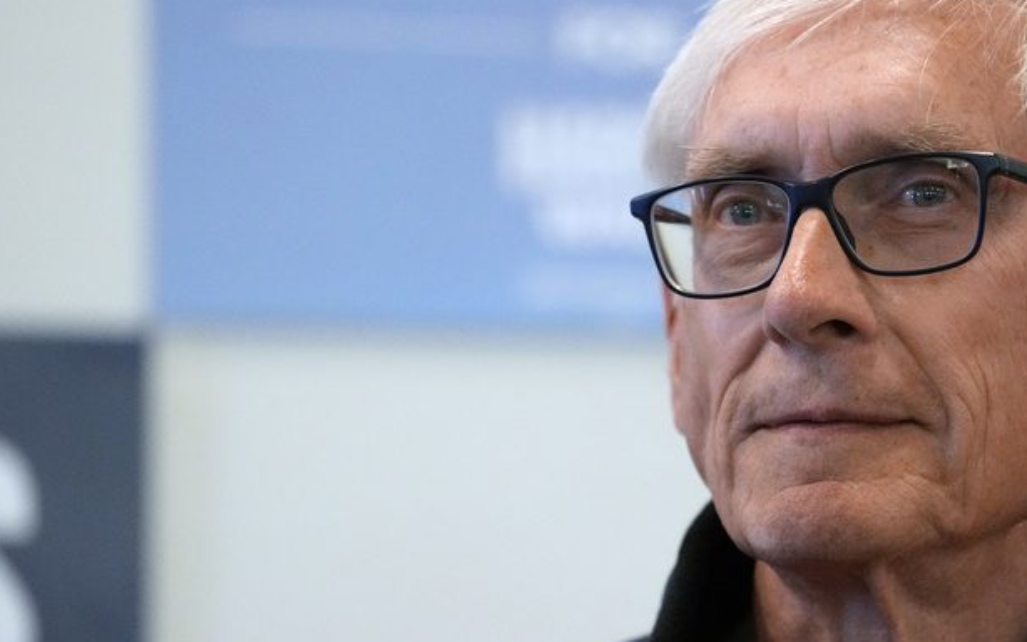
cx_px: 701
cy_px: 400
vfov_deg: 3.9
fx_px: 9518
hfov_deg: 6.2
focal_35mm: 340
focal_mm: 200
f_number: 3.2
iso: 4000
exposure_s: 1/500
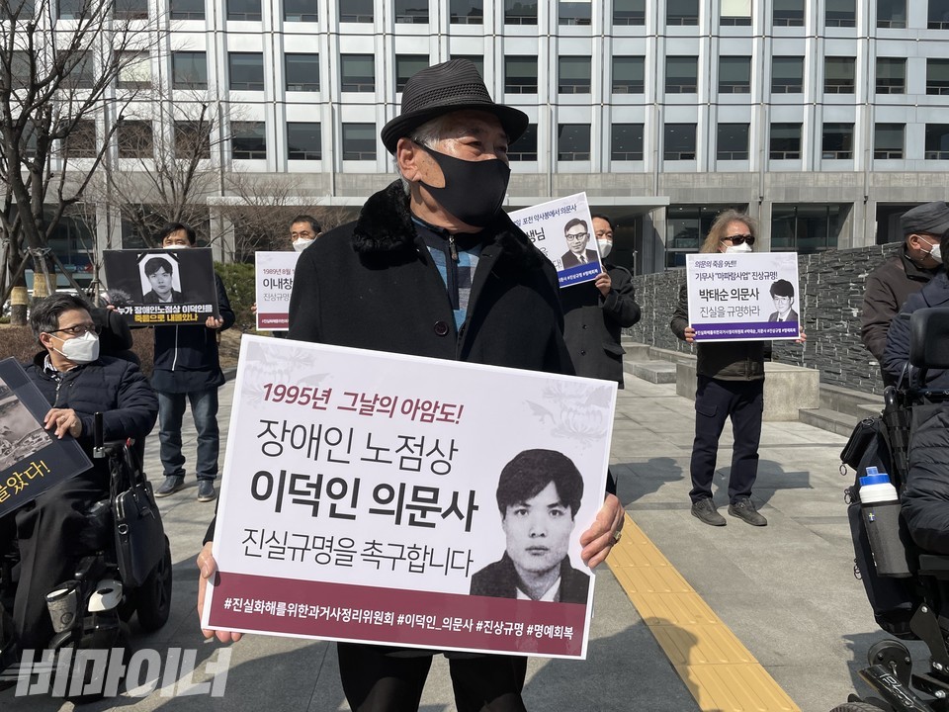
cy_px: 356
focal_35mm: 26
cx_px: 474
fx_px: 713
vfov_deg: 53.1
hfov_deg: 67.3
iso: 32
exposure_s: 1/5051
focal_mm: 4.2
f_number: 1.6
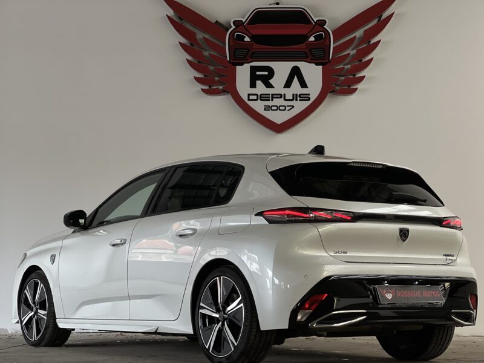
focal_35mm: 77
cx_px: 242
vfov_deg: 19.1
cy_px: 182
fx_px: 1077
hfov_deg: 25.3
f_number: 2.8
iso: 125
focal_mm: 9
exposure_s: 1/121
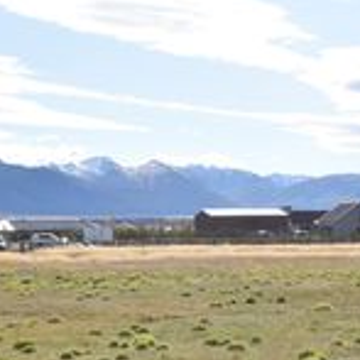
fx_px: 1004
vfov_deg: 20.0
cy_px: 320
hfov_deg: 19.9
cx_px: 338
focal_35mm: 85
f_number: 10
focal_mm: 21
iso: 200
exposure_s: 1/400
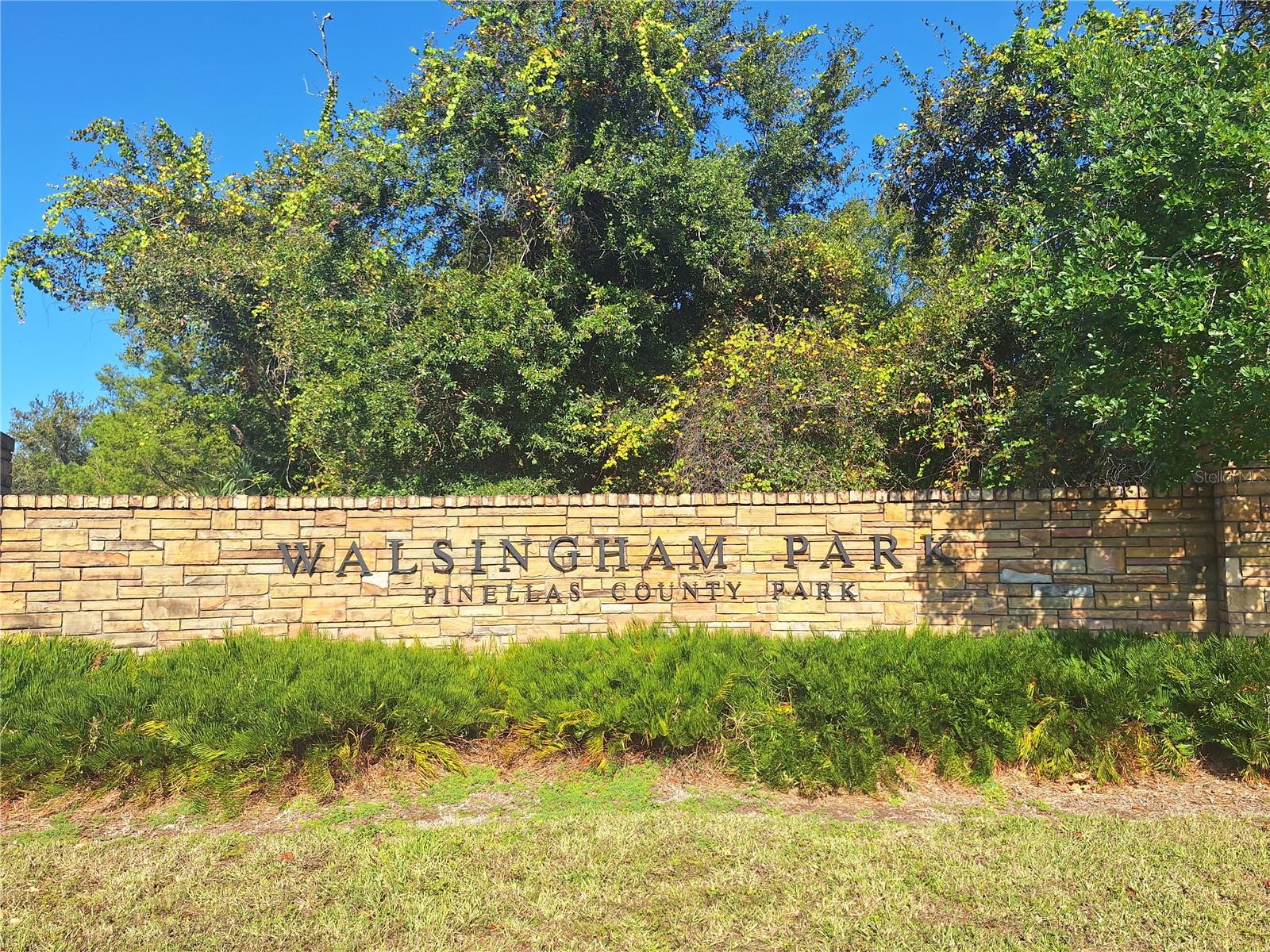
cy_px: 476
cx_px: 635
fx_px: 844
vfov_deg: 58.9
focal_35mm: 23
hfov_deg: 73.9
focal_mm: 5.54
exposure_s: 1/1942
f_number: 1.8
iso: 40
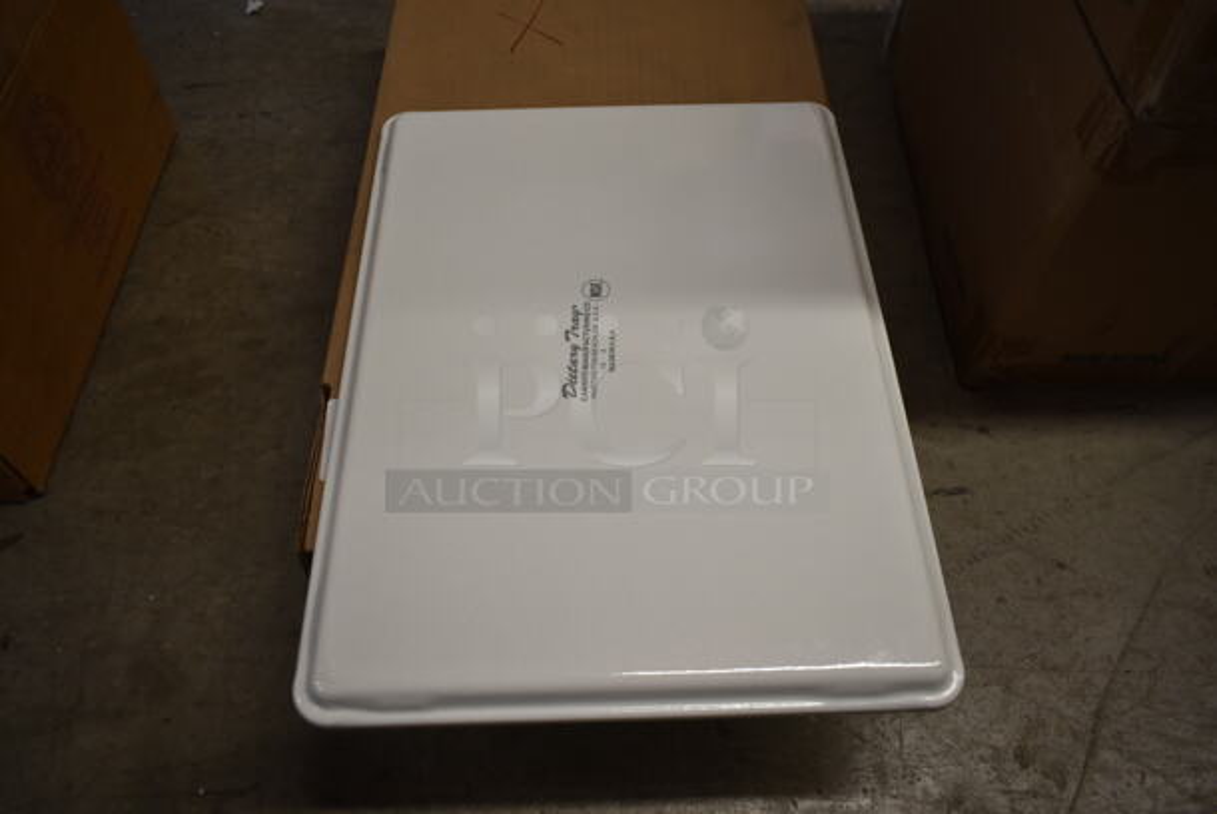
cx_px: 608
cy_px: 407
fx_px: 914
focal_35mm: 27
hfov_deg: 67.3
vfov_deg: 48.0
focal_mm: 18
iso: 160
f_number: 3.5
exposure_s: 1/30
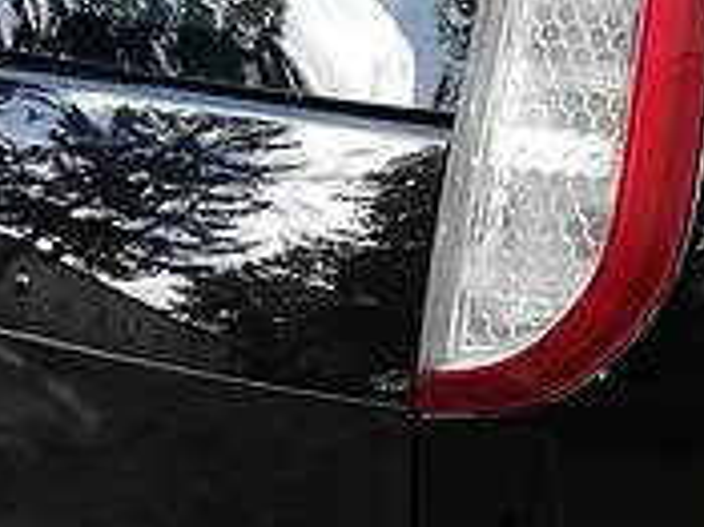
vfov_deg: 12.4
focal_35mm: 119
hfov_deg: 16.4
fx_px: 2418
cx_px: 563
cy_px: 390
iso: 50
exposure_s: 1/213
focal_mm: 3.5
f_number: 2.2
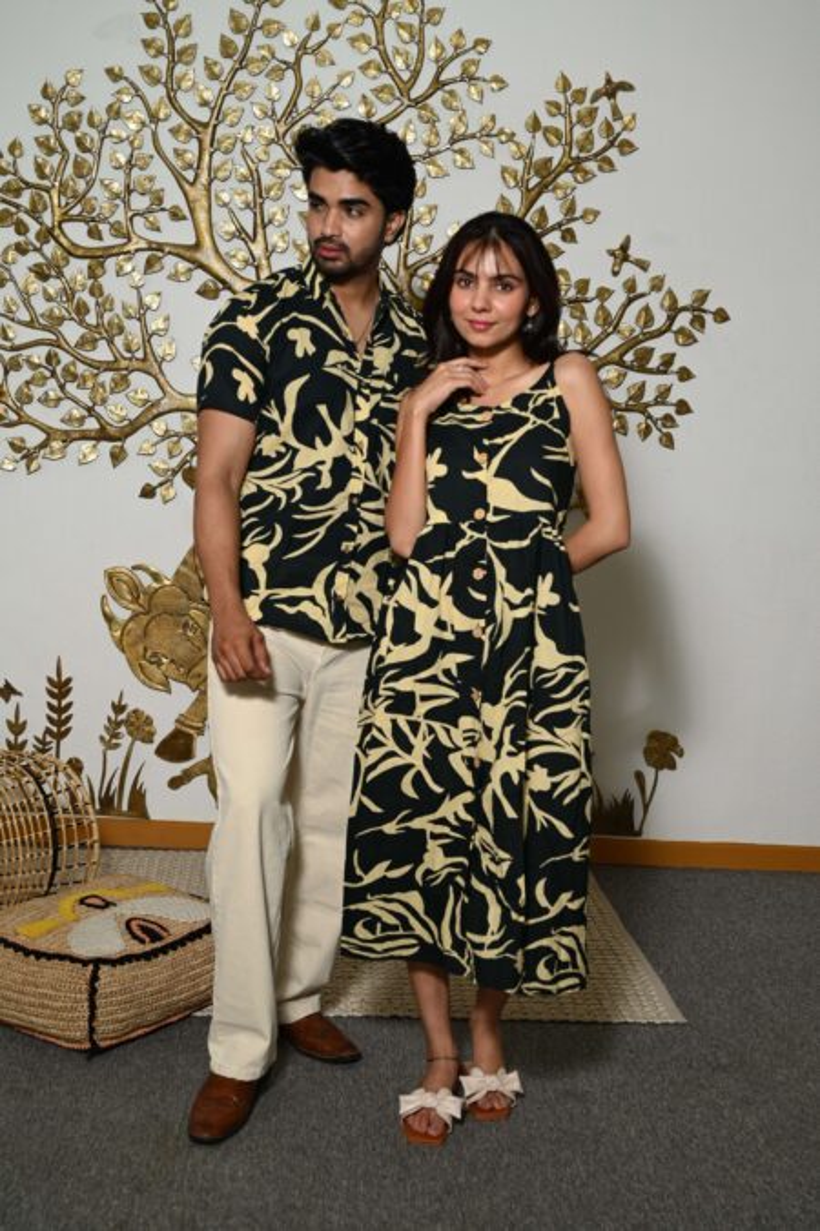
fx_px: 1471
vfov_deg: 45.5
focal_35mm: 43
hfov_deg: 31.2
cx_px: 410
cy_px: 616
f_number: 5.6
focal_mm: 43
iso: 400
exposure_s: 1/160
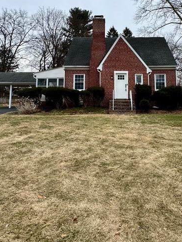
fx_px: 217
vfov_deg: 55.8
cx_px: 112
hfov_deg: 45.1
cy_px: 63
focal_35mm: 31
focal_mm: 2.22
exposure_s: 1/1395
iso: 50
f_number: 2.2
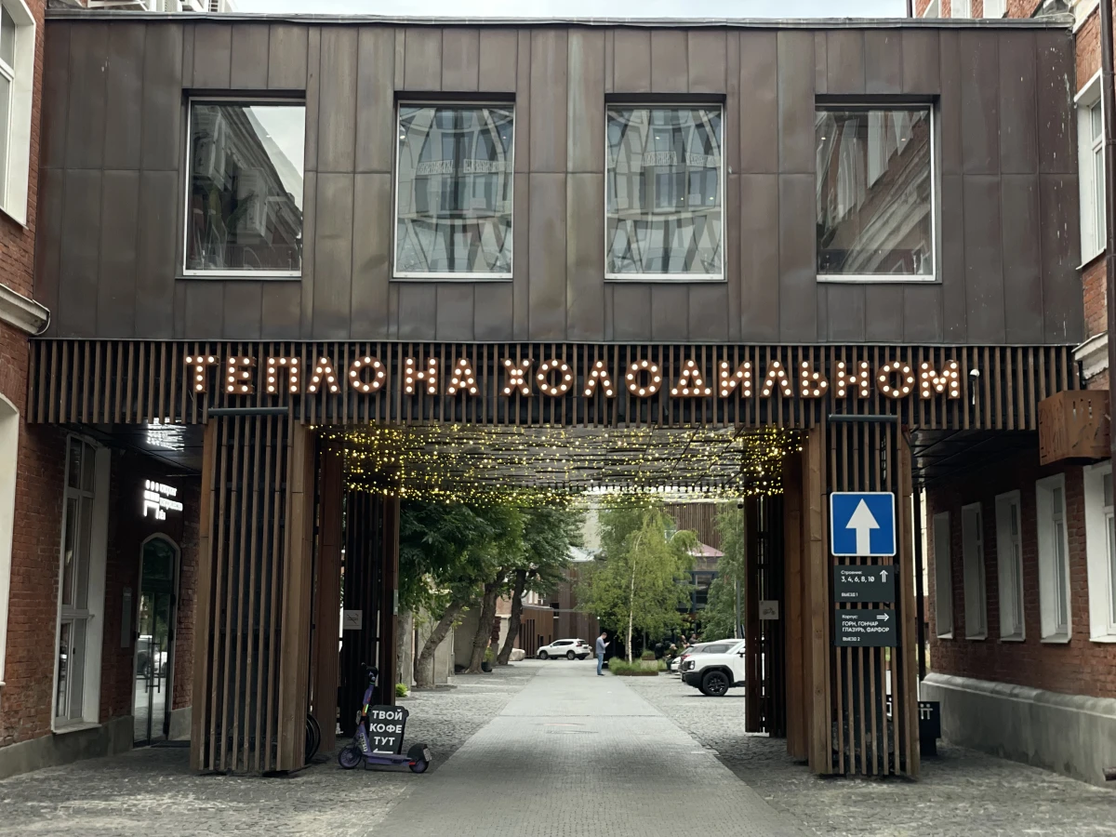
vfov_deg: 28.0
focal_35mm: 52
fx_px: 1676
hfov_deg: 36.8
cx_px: 558
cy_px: 418
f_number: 2
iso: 100
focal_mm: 6
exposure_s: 1/122
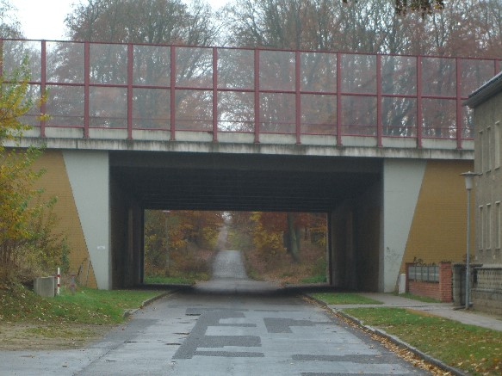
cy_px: 188
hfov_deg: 17.3
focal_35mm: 114
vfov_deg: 13.0
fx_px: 1653
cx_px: 251
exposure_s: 1/60
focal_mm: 23.7
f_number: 5.1
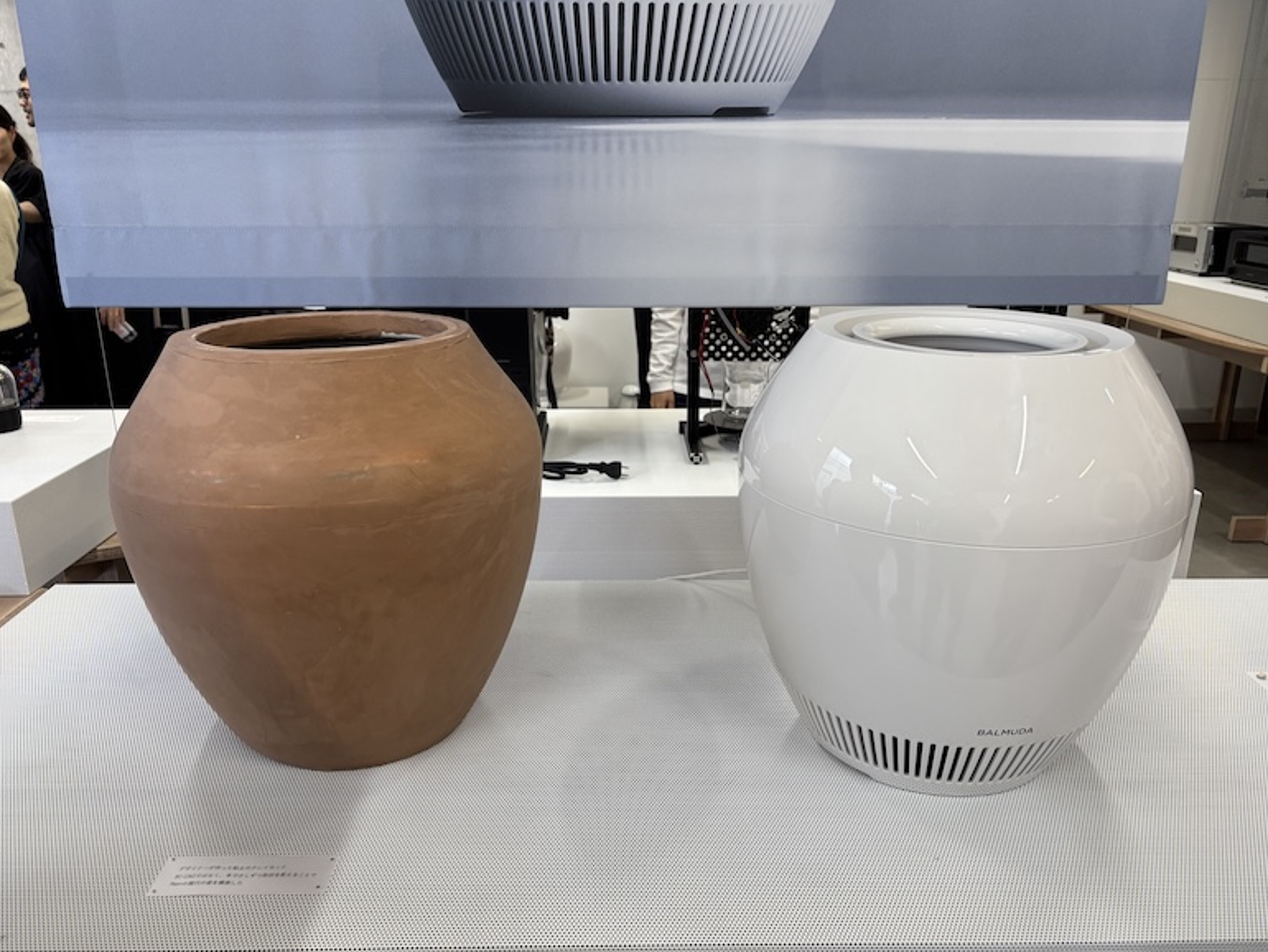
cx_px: 624
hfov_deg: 65.3
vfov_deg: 51.4
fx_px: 989
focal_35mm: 27
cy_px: 486
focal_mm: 5.96
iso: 125
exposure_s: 1/100
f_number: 1.6
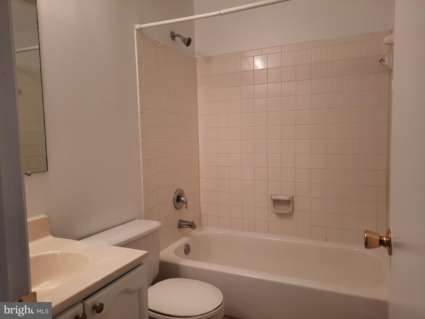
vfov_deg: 54.9
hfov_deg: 69.4
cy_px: 160
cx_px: 212
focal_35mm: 25
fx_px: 307
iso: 80
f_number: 2
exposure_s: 1/60
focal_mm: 4.6
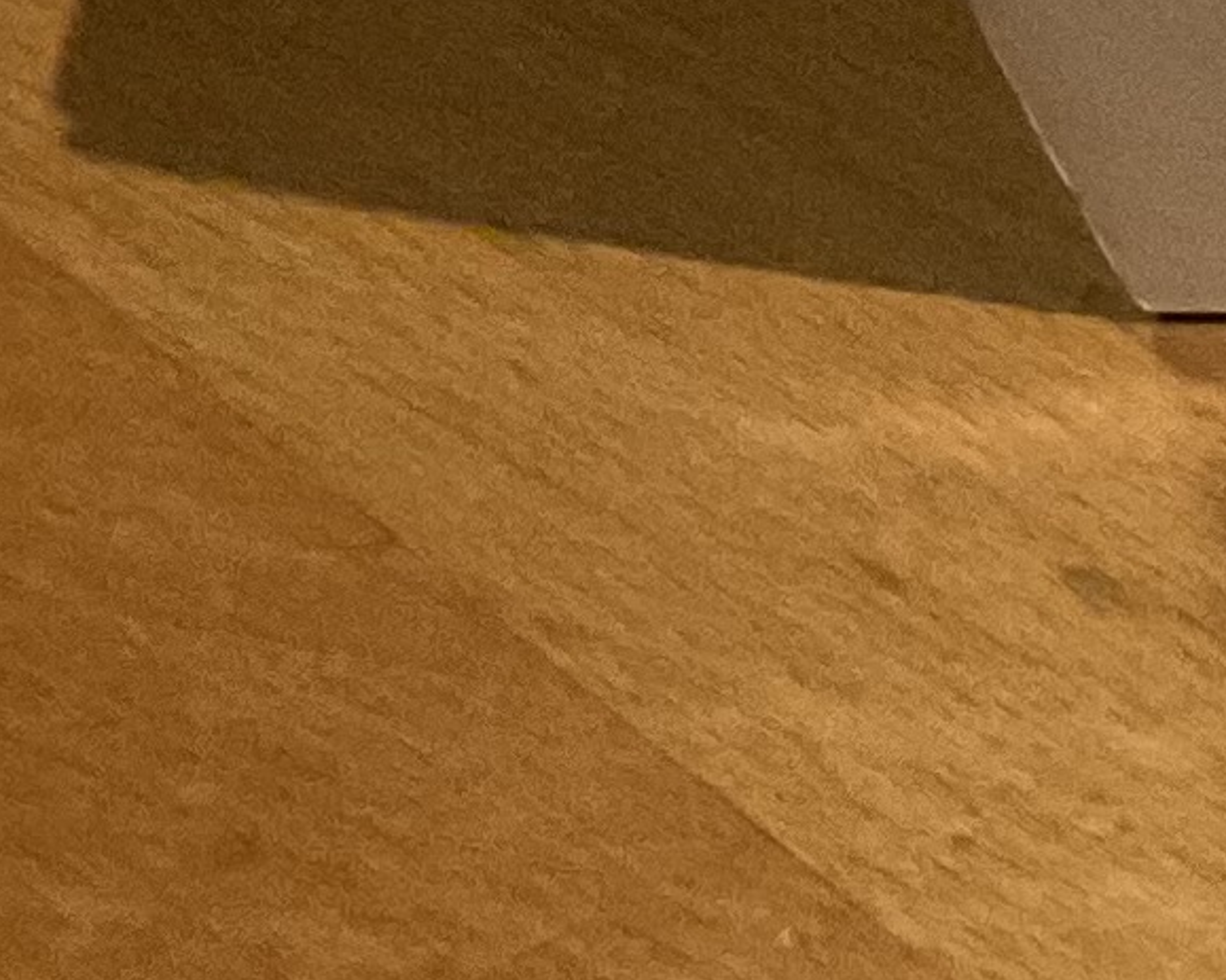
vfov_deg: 7.8
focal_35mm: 197
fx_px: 7147
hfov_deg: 8.4
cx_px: 3545
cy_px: 193
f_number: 1.8
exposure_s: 1/50
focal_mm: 3
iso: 200
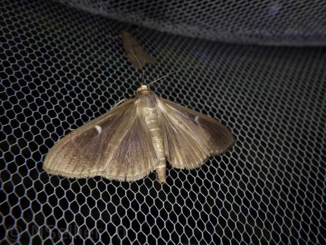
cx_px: 163
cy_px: 122
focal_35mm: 34
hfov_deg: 54.0
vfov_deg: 41.8
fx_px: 320
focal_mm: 6.1
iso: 125
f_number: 4.6
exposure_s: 1/320
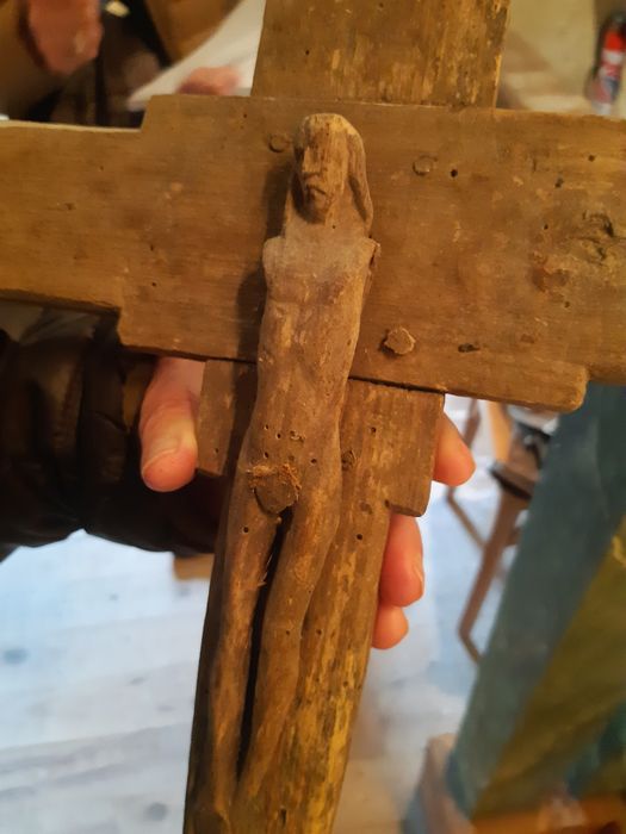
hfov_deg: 53.1
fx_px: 627
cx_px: 313
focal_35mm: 26
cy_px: 417
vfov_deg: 67.3
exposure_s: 1/25
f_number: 1.7
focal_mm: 3.92
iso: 640
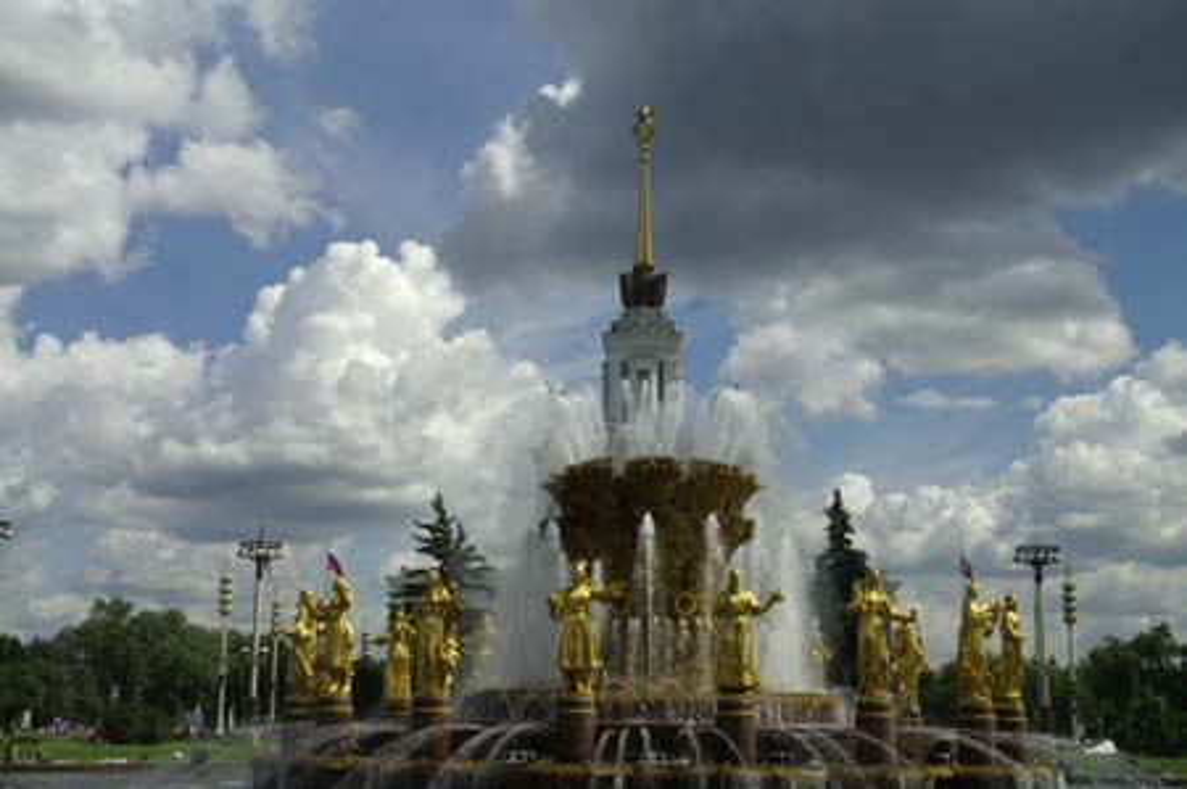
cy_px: 394
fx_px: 1482
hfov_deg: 43.6
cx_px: 594
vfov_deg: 29.8
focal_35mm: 45
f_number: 16
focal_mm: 30
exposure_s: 1/3000
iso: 1600
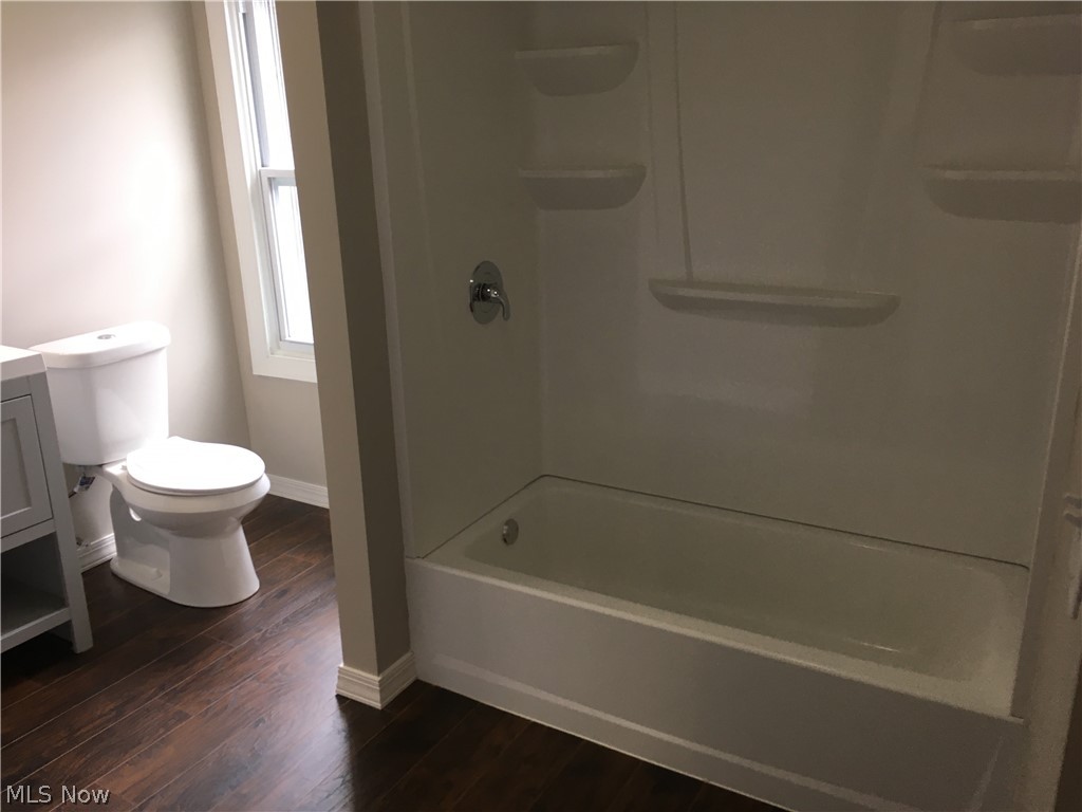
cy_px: 406
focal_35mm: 29
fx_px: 906
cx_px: 541
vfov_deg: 48.2
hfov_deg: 61.7
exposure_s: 1/30
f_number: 2.2
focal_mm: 4.15
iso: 25
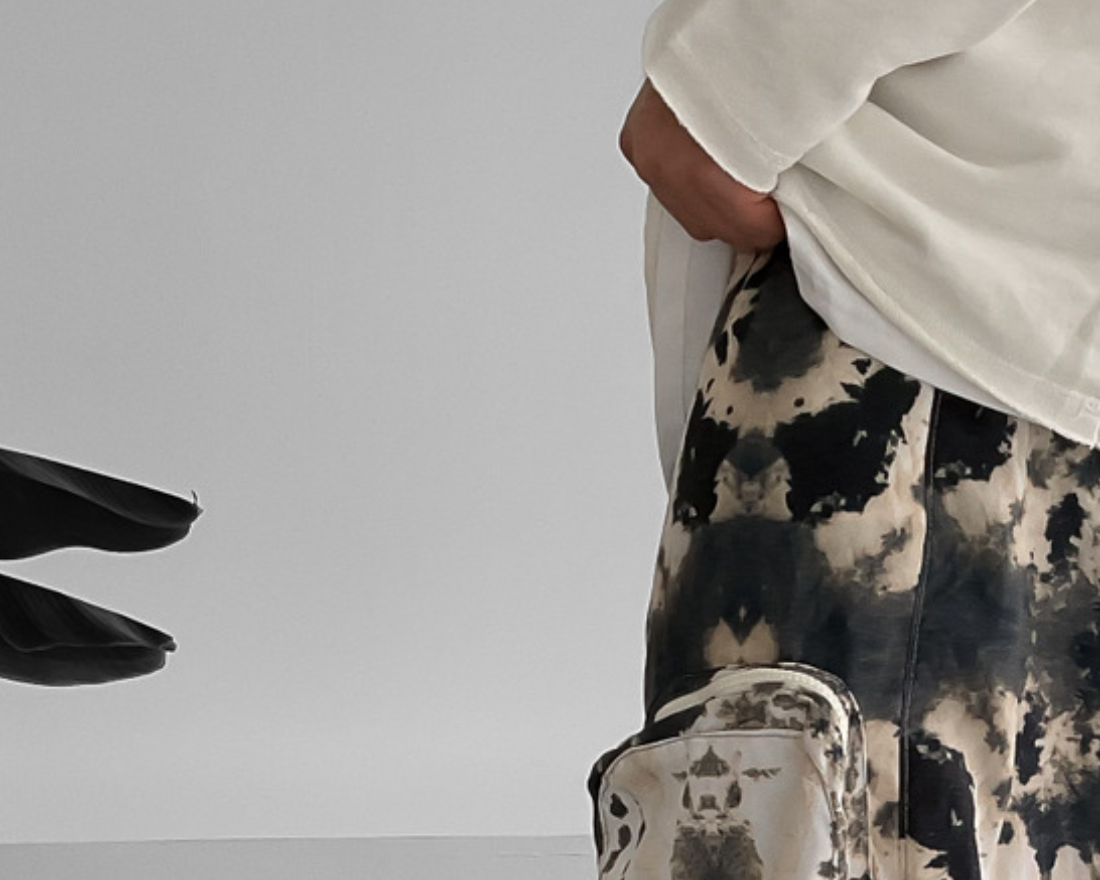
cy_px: 1158
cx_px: 1034
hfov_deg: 22.3
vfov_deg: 17.3
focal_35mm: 83
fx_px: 2703
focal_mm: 3
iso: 40
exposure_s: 1/120
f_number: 1.8
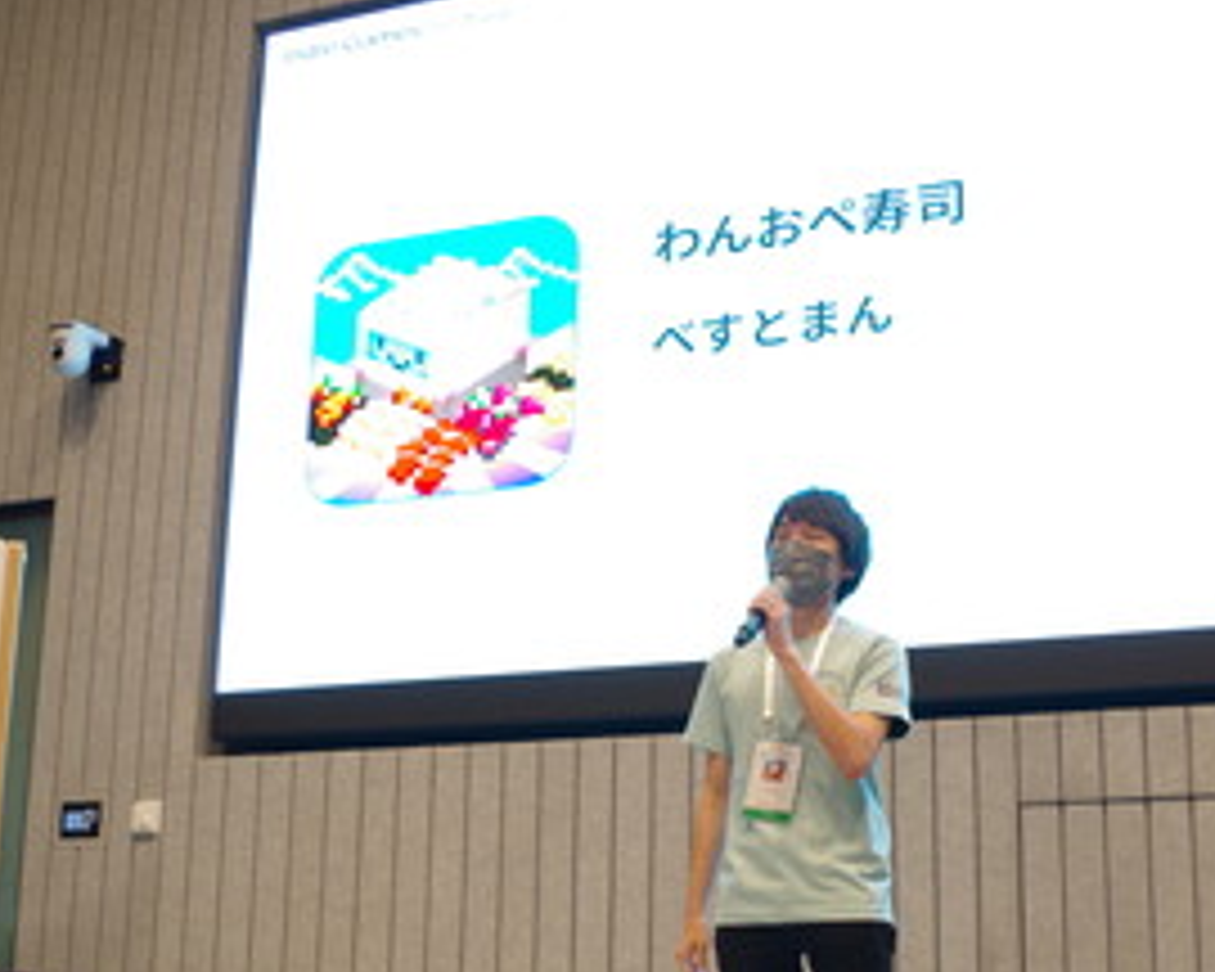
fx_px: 1726
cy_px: 610
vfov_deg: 31.3
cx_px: 747
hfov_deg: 38.6
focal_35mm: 48
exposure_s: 1/50
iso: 800
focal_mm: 18
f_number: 3.5
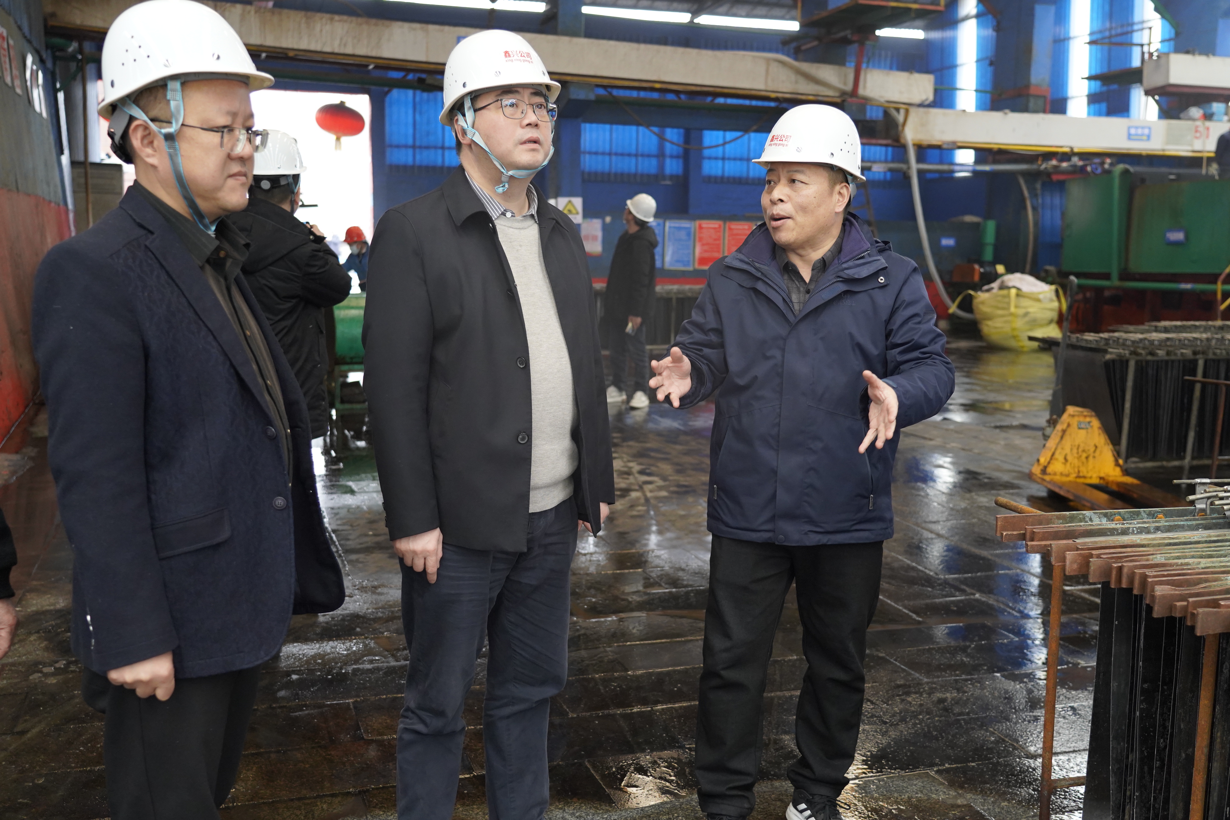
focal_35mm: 35
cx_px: 615
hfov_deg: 54.4
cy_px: 410
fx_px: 1196
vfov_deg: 37.9
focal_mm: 35
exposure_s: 1/160
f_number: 4
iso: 2500
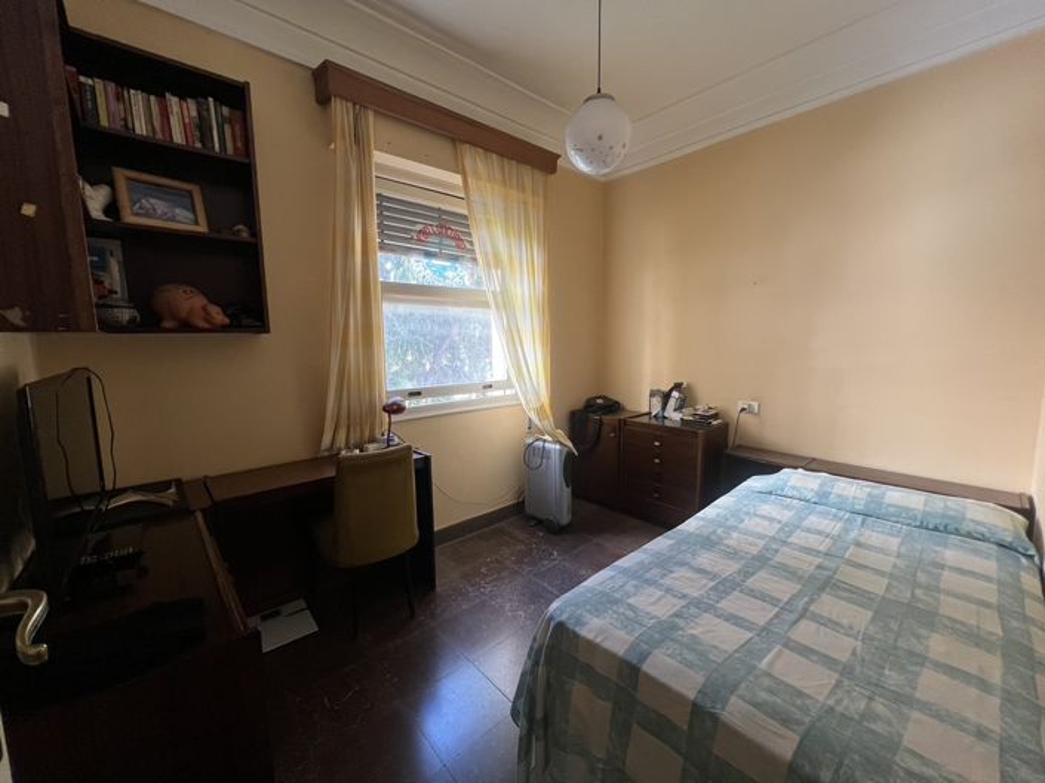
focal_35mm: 13
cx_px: 522
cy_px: 392
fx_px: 392
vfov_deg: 89.9
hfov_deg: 106.2
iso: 160
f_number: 1.8
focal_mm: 1.57
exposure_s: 1/100
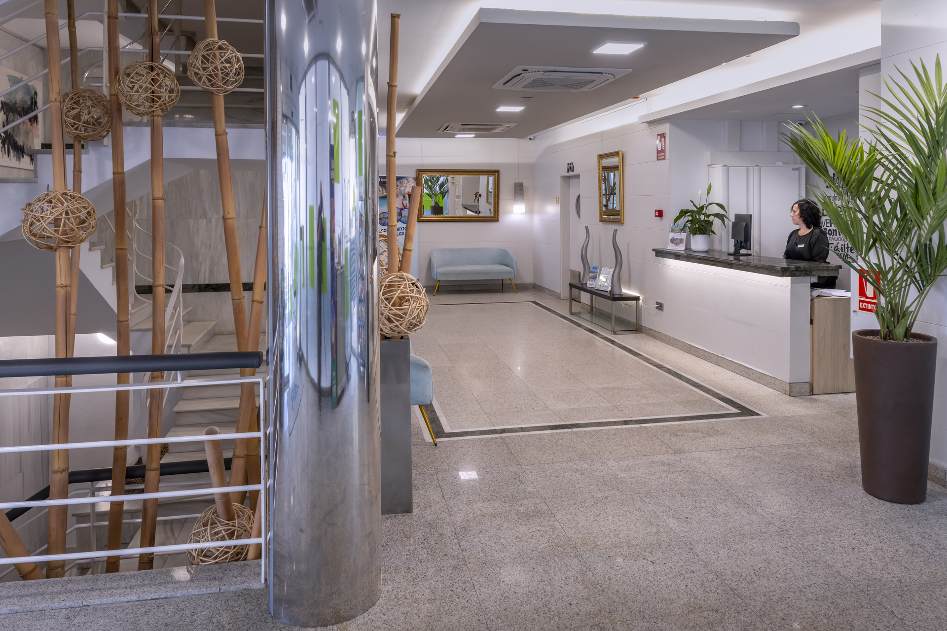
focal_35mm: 24
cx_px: 474
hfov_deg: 73.7
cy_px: 316
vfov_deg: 53.1
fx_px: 631
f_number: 8
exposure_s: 1/8
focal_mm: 24
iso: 640
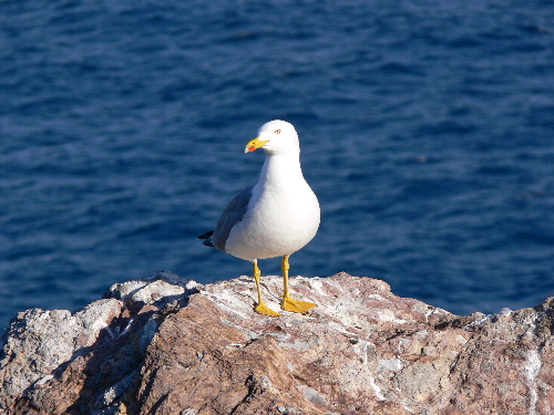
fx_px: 6722
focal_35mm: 420
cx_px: 277
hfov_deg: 4.7
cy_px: 208
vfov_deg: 3.5
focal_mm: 88.8
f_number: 5.6
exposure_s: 1/400
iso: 80
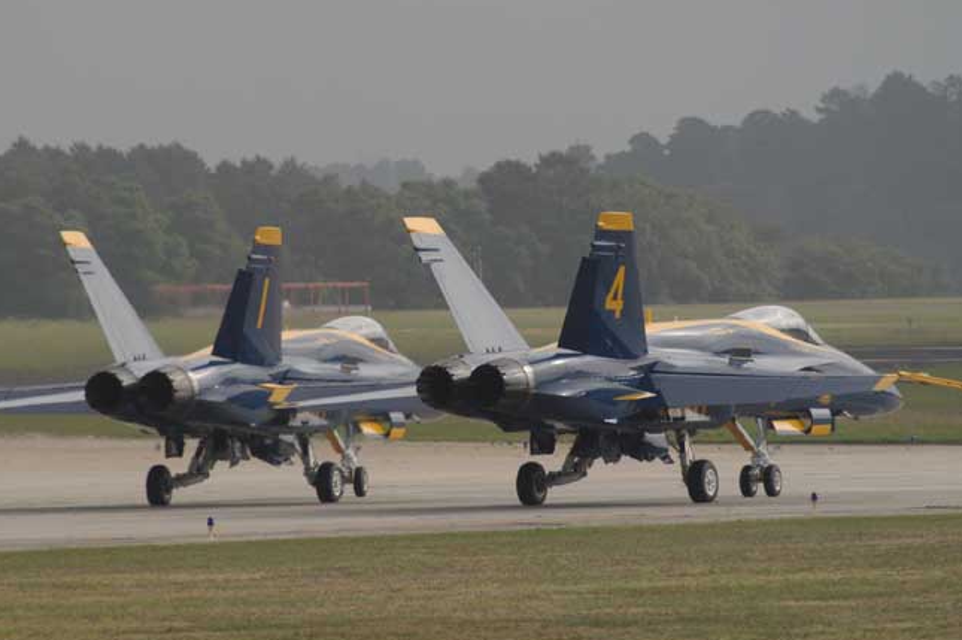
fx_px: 13404
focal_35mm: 502
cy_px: 319
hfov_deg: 4.1
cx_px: 398
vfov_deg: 2.7
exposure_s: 1/2000
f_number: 5.6
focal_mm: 270
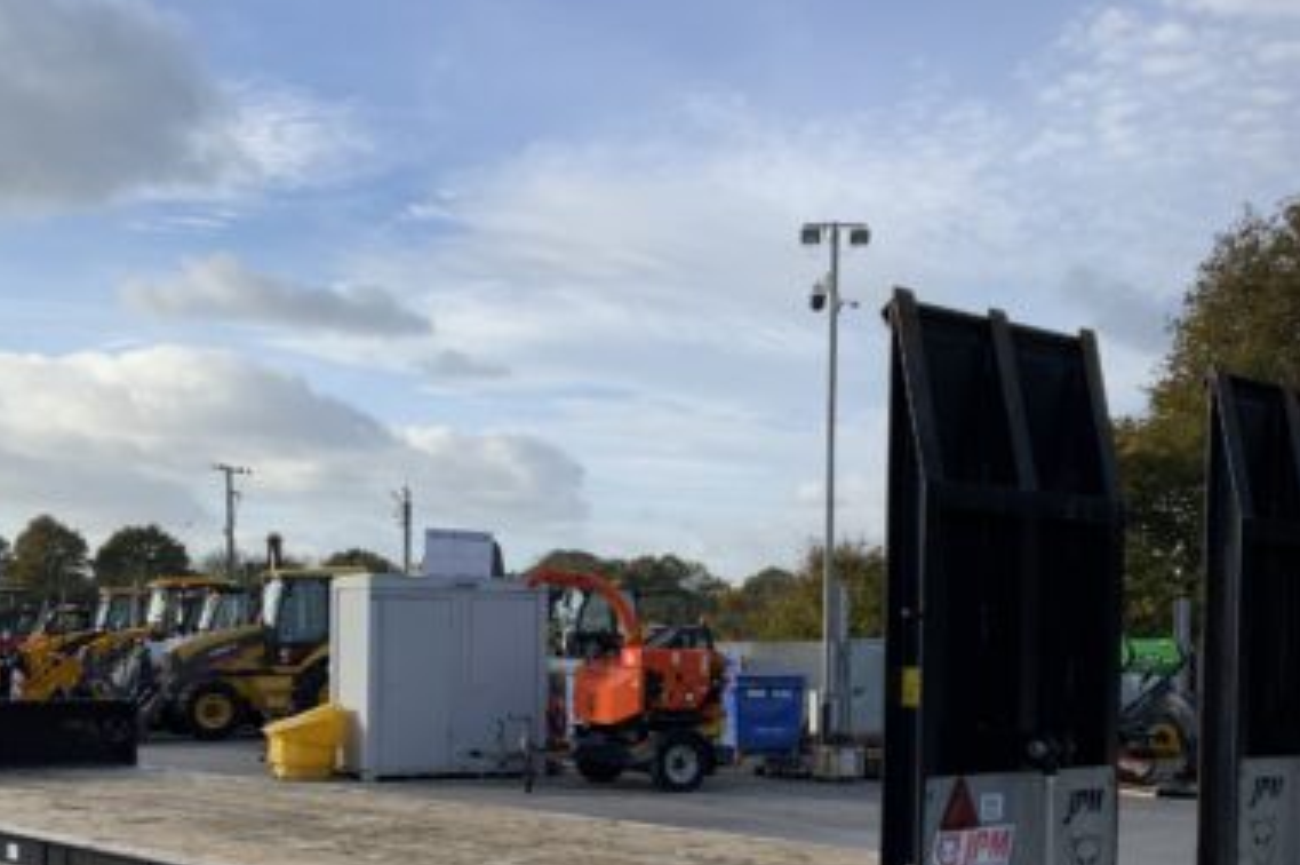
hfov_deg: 38.9
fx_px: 1840
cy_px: 656
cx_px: 703
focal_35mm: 51
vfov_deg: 26.1
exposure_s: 1/1342
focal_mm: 3
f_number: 1.8
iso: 16
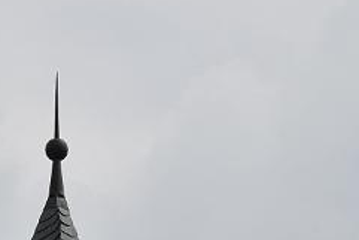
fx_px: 6705
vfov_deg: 2.0
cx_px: 60
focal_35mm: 672
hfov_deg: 3.1
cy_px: 519
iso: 200
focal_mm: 150
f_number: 18
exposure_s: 1/320
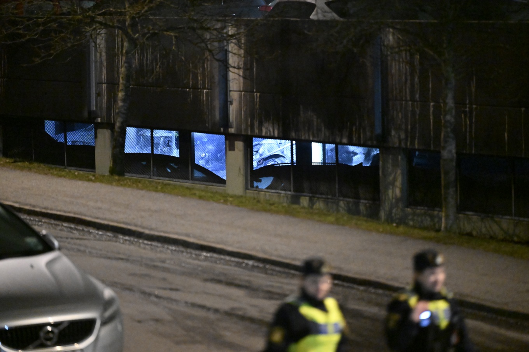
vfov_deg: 6.9
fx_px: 2938
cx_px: 264
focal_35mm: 200
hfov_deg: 10.3
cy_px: 176
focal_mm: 200
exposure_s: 1/60
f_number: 2.8
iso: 12800
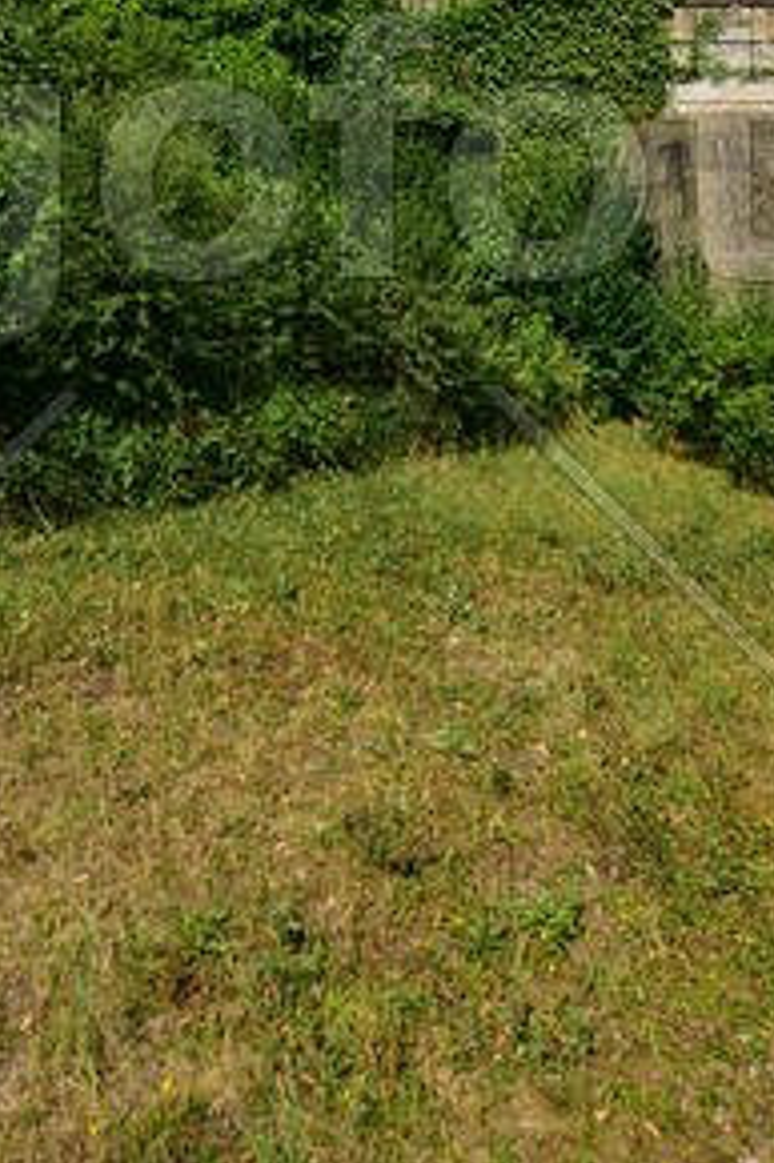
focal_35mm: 34
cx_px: 283
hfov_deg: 38.0
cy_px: 180
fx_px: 1114
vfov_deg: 50.6
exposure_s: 1/160
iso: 100
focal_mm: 11.5
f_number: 10
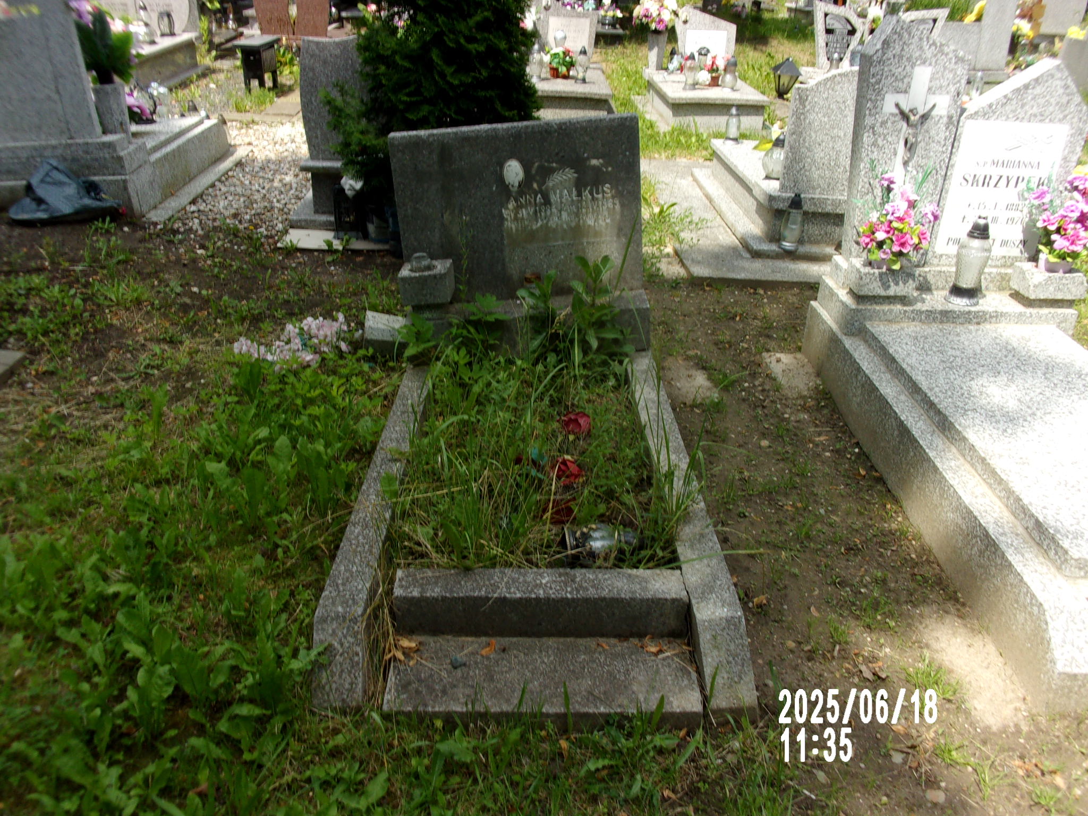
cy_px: 408
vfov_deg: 49.7
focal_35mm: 28
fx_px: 880
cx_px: 544
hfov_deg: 63.4
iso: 80
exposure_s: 1/52
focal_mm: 5.1
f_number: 10.8
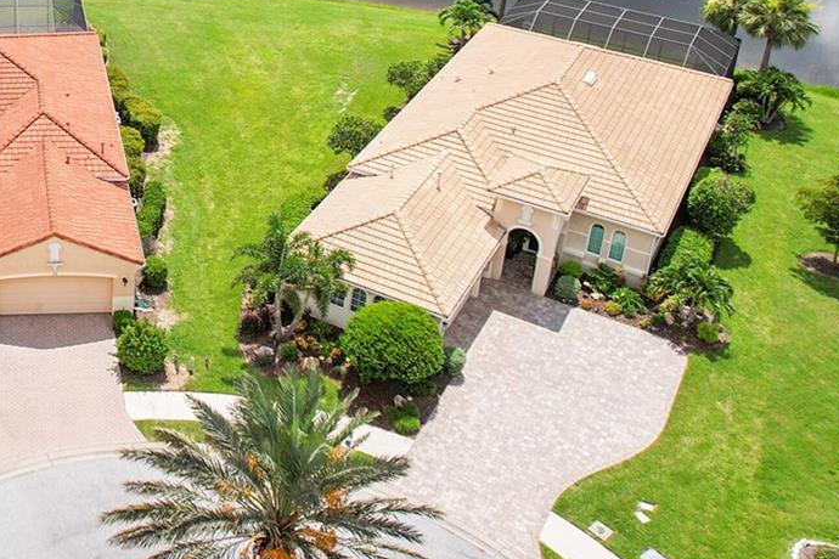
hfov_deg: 35.5
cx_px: 18
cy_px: -9
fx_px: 1188
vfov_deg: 25.1
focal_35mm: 51
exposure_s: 1/2000
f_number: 2.8
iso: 120
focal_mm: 8.38
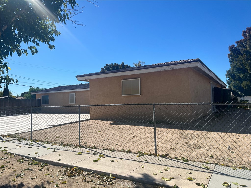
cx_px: 126
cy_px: 94
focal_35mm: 26
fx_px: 189
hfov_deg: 67.3
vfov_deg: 53.1
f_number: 1.5
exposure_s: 1/5319
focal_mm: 5.7
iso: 50
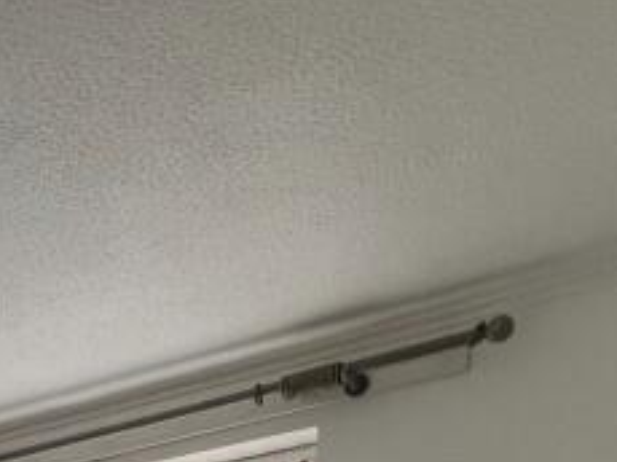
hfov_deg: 28.6
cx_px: -137
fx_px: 1033
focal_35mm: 58
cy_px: 962
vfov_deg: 17.1
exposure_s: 1/99
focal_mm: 1.57
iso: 125
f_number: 1.8
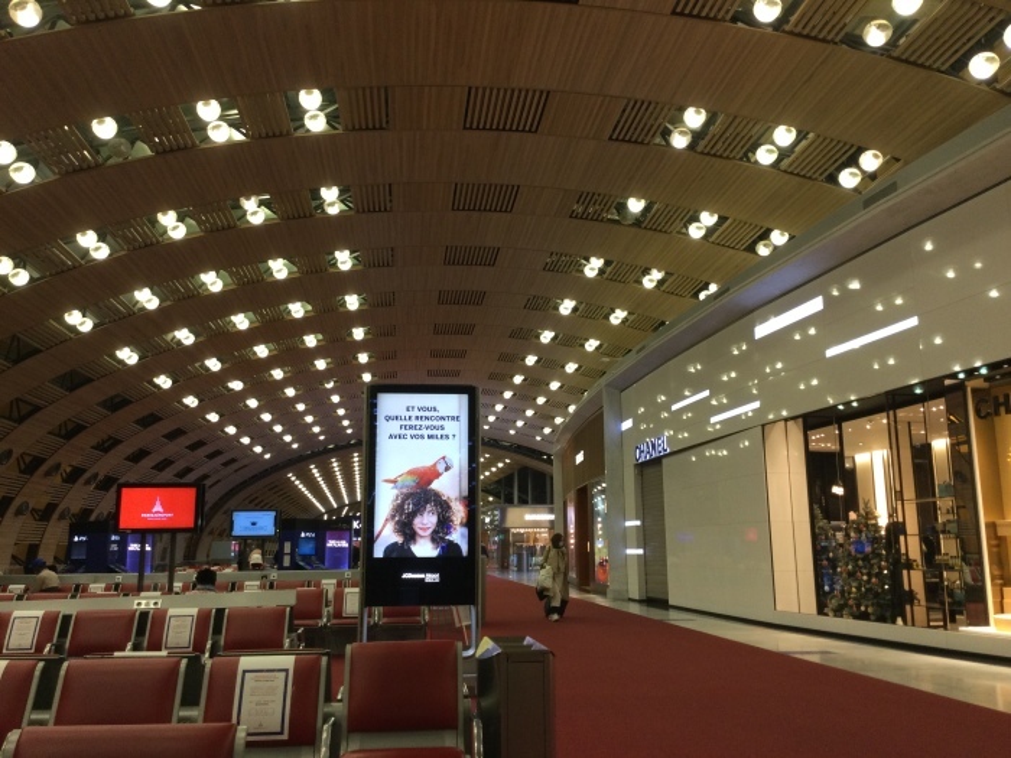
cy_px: 379
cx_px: 506
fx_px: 905
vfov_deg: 45.4
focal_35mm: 31
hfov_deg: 58.4
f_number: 2.4
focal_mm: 3.3
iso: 80
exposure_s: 1/33
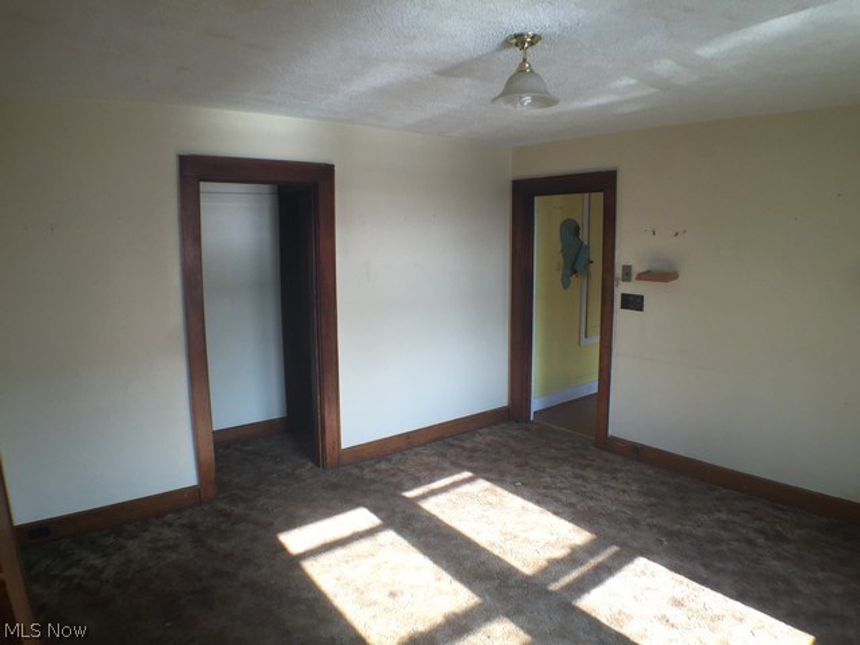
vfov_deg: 48.2
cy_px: 322
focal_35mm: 29
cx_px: 430
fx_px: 720
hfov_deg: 61.7
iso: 40
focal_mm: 4.15
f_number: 2.2
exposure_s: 1/120
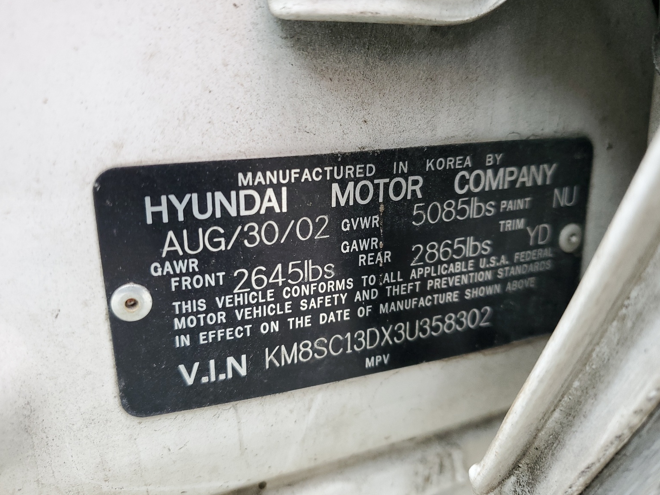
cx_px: 324
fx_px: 515
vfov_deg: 51.4
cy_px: 241
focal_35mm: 27
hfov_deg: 65.3
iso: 97
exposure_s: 1/120
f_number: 1.5
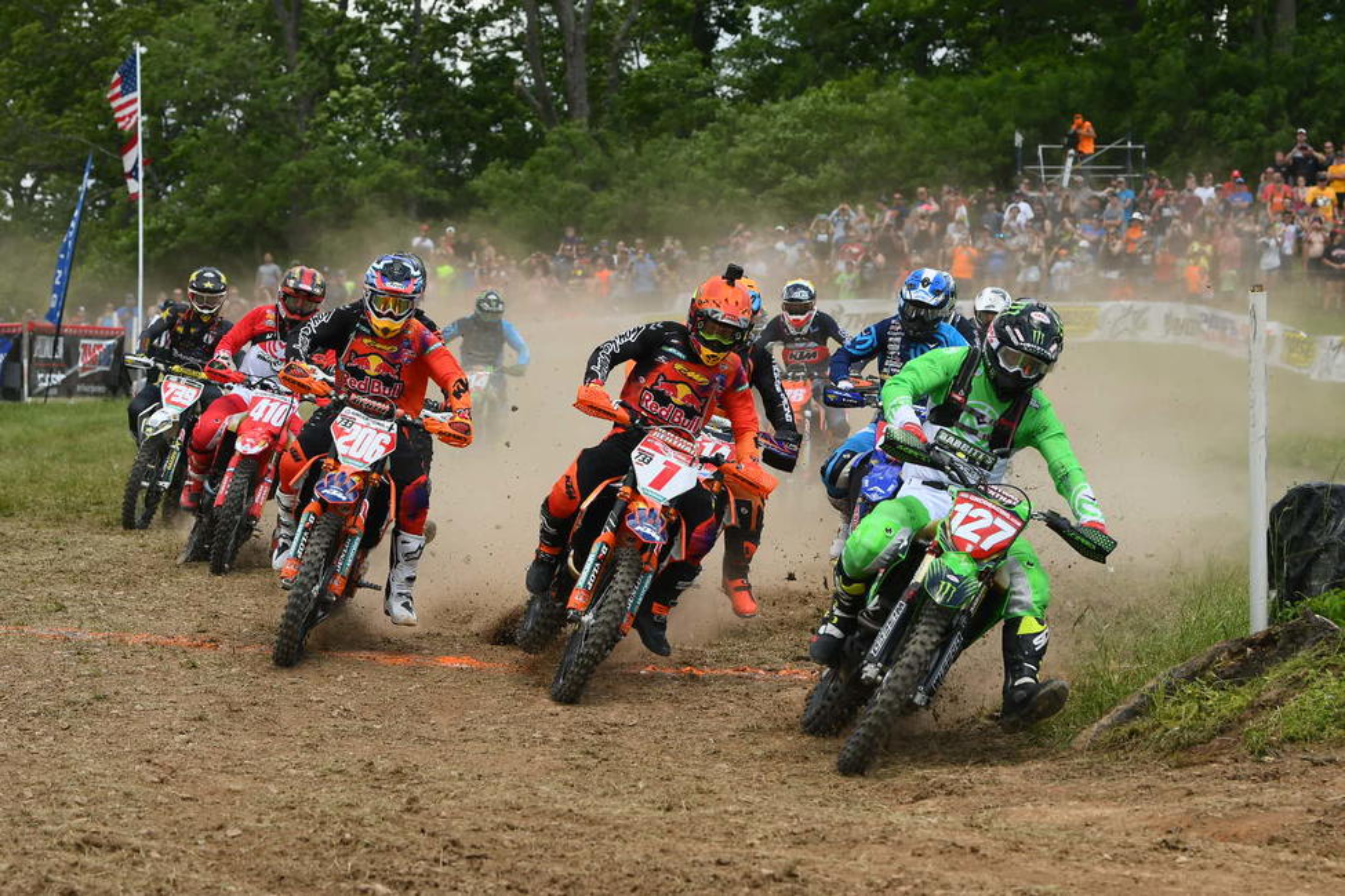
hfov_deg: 15.2
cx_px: 672
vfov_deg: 10.2
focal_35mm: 135
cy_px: 448
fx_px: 5043
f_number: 5
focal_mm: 90
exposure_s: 1/1250
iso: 200
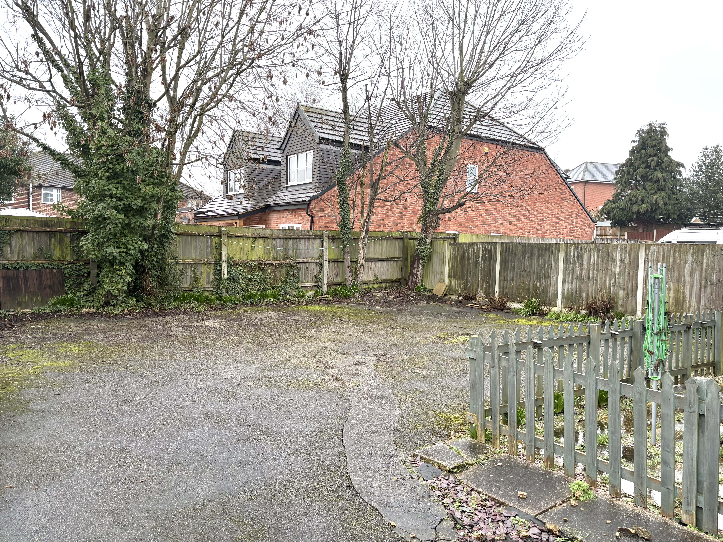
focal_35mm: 26
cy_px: 271
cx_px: 362
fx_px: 543
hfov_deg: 67.3
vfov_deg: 53.1
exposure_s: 1/121
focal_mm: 5.96
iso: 80
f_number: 1.6
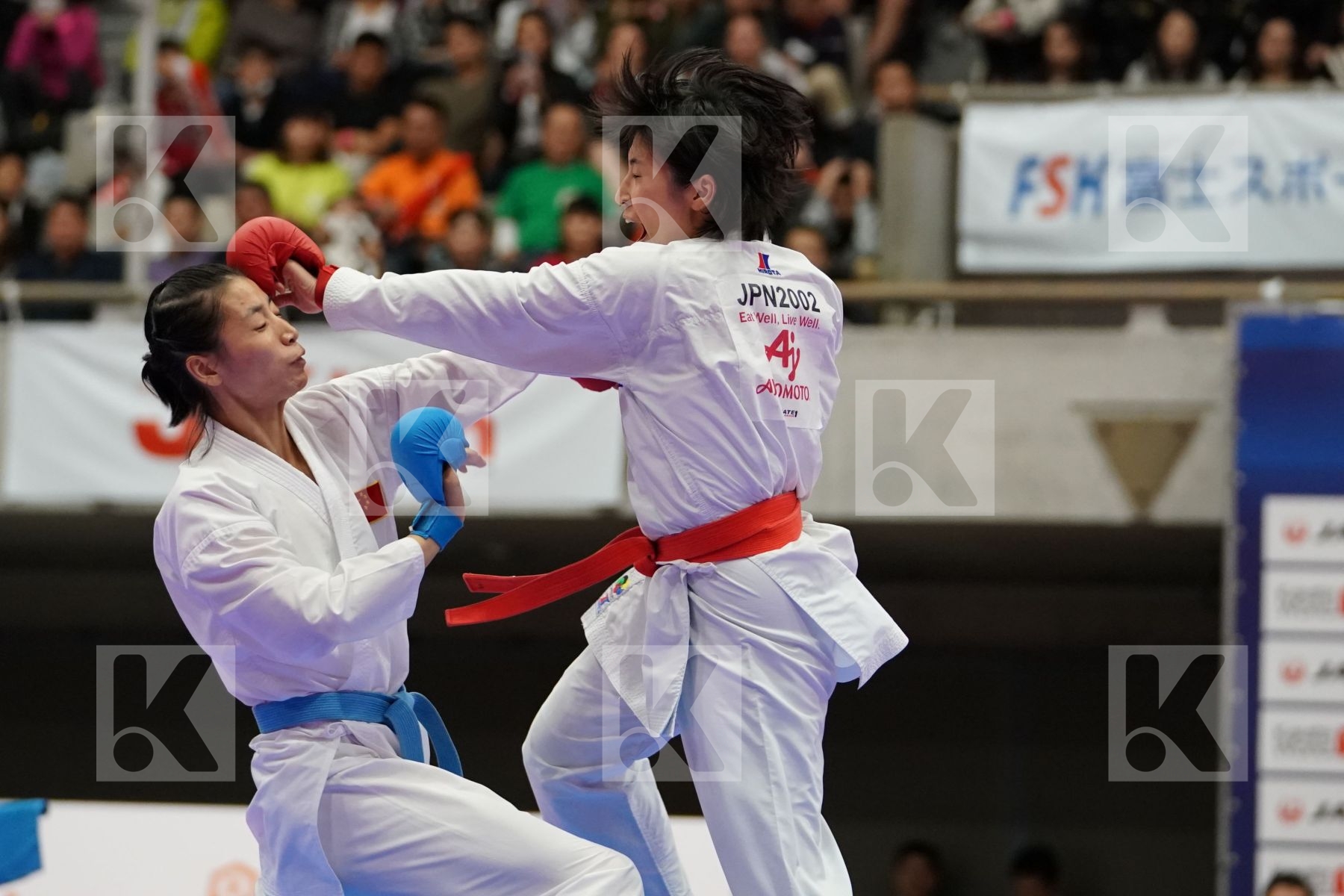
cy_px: 448
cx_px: 672
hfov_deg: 11.4
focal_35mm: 181
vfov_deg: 7.6
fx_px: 6757
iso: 4000
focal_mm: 121
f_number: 2.8
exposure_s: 1/1000
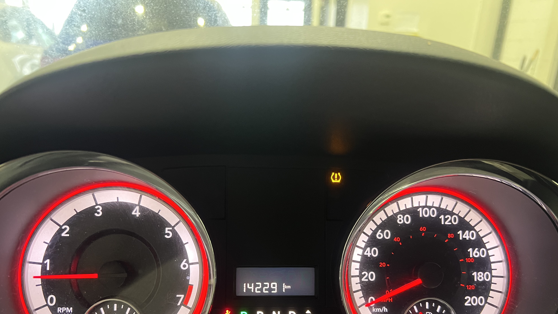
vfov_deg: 39.6
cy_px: 214
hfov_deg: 66.1
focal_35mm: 29
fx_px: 429
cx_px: 278
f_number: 1.5
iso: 400
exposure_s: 1/40
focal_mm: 5.7
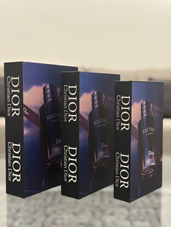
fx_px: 316
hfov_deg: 30.3
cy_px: 114
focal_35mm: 48
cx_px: 86
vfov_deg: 39.7
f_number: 1.78
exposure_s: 1/50
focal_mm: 6.76
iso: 125
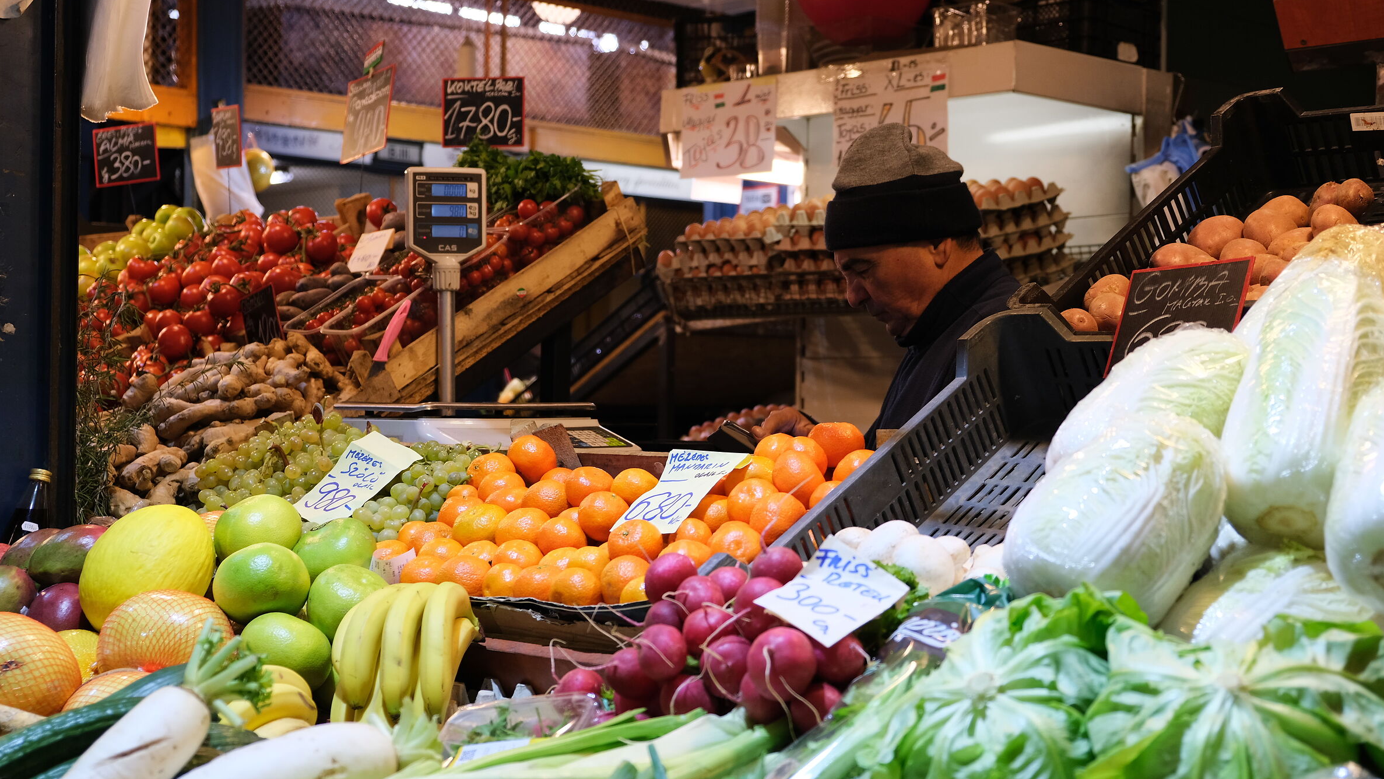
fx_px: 1982
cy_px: 398
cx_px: 695
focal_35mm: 54
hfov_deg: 38.5
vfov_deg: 22.2
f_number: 3.6
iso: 320
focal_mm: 34.3
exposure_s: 1/42
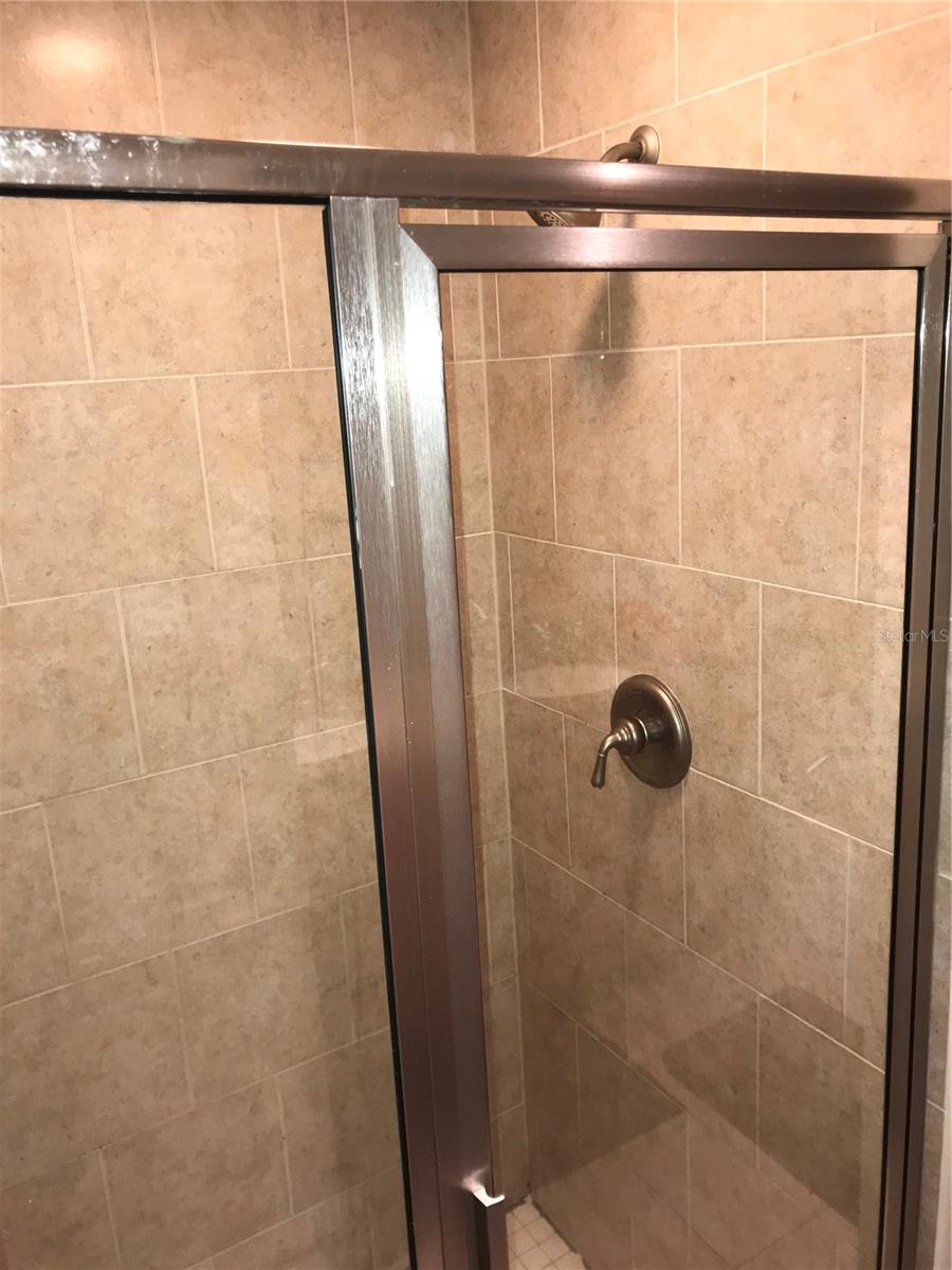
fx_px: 1027
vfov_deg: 63.4
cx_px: 476
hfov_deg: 49.7
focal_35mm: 28
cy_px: 635
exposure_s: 1/30
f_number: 1.8
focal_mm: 3.99
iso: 50
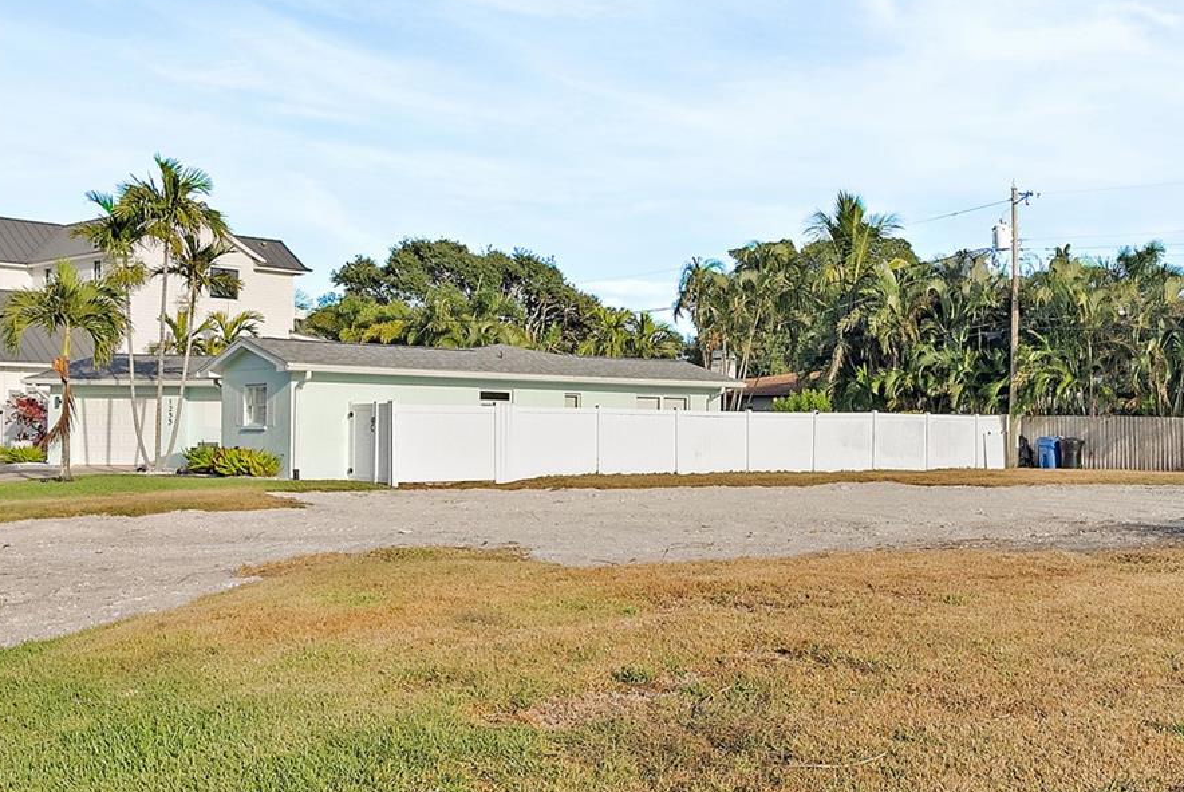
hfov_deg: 48.3
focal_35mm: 39
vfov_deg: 34.3
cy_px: 380
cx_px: 841
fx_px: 1281
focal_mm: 21.5
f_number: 9
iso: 1600
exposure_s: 1/1000
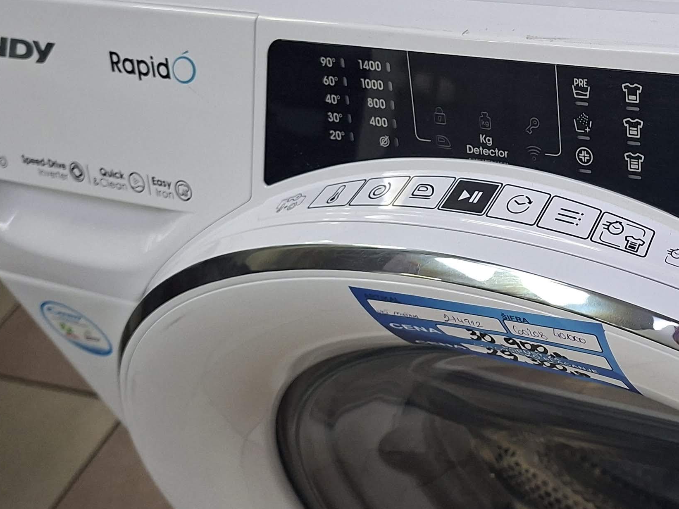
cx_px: 689
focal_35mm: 56
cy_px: 215
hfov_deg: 31.6
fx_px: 1098
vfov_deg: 26.1
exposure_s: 1/100
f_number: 1.8
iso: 320
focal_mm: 5.54
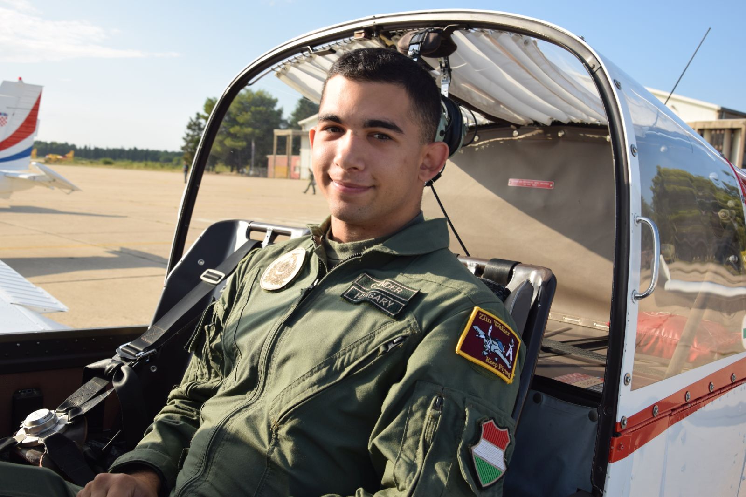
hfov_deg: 53.1
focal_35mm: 36
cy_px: 248
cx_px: 373
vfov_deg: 36.9
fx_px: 746
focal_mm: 24
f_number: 7.1
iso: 100
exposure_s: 1/200
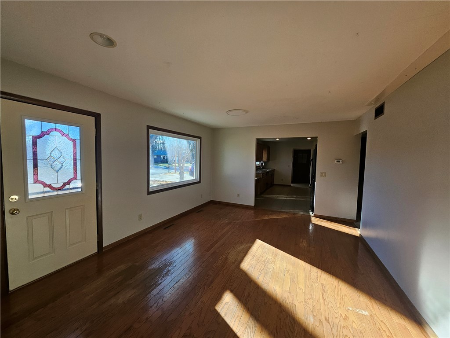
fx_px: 169
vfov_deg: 89.9
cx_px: 225
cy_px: 169
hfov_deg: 106.2
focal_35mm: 13
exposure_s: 1/207
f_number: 2.2
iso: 80
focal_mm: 1.74
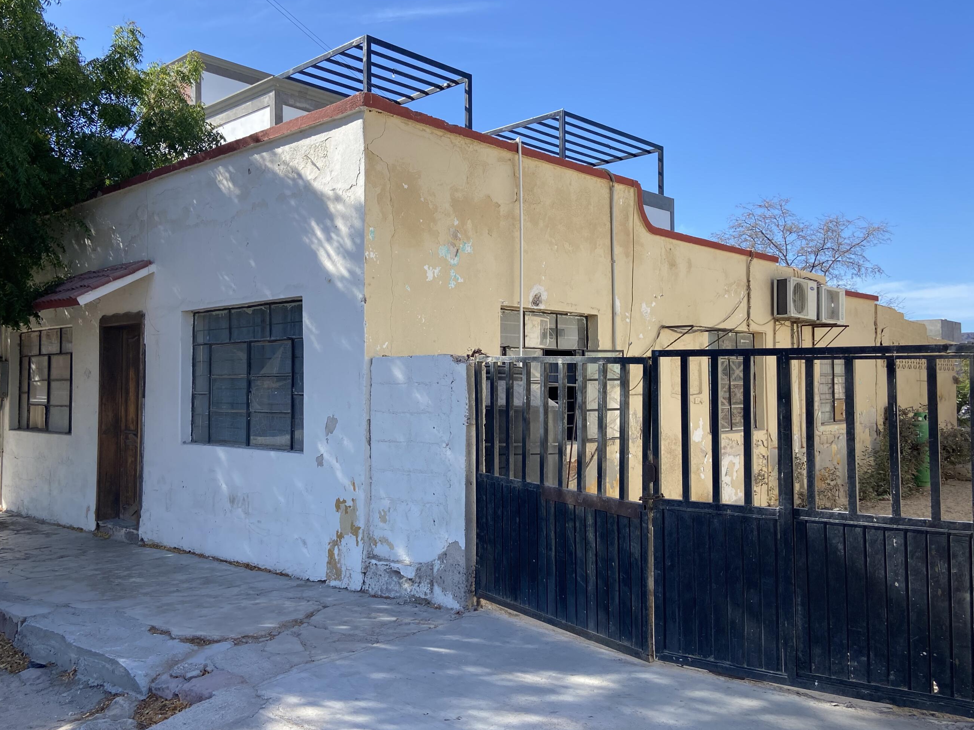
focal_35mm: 30
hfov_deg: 60.0
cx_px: 475
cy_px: 356
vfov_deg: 46.8
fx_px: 844
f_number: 1.8
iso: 32
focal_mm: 4.25
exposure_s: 1/1653
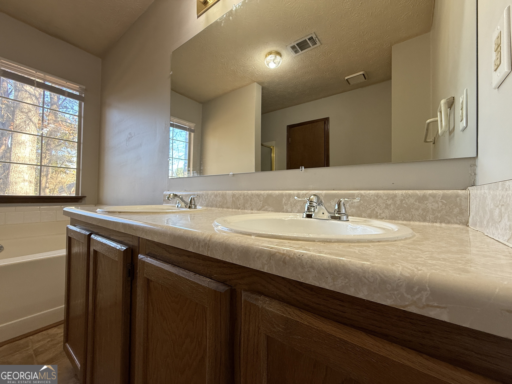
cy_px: 192
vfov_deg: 85.7
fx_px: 207
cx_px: 256
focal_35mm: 14
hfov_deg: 102.1
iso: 160
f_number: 2.2
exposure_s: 1/120
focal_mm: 2.22
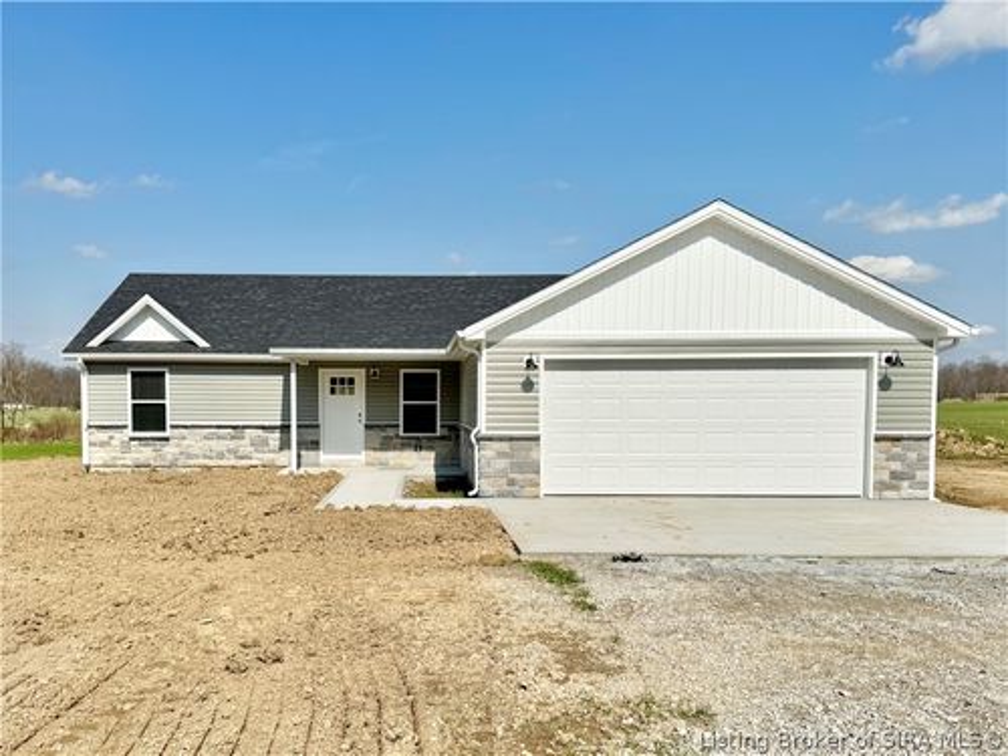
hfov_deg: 71.6
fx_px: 699
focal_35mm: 24
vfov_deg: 56.8
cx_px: 504
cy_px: 378
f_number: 1.78
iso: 80
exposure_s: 1/12346
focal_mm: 6.76
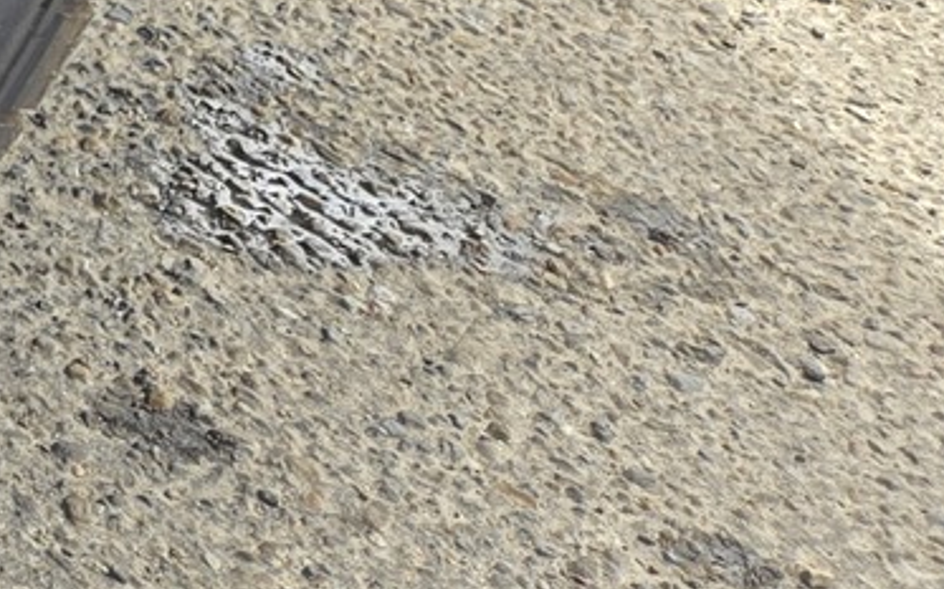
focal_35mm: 134
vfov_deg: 8.9
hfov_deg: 12.1
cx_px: -1407
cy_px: -806
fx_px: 3447
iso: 25
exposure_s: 1/396
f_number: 1.8
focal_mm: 5.4
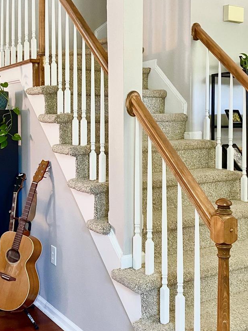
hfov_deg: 30.2
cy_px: 136
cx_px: 103
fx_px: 459
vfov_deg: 39.5
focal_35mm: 48
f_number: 1.8
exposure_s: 1/60
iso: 400
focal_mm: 4.25
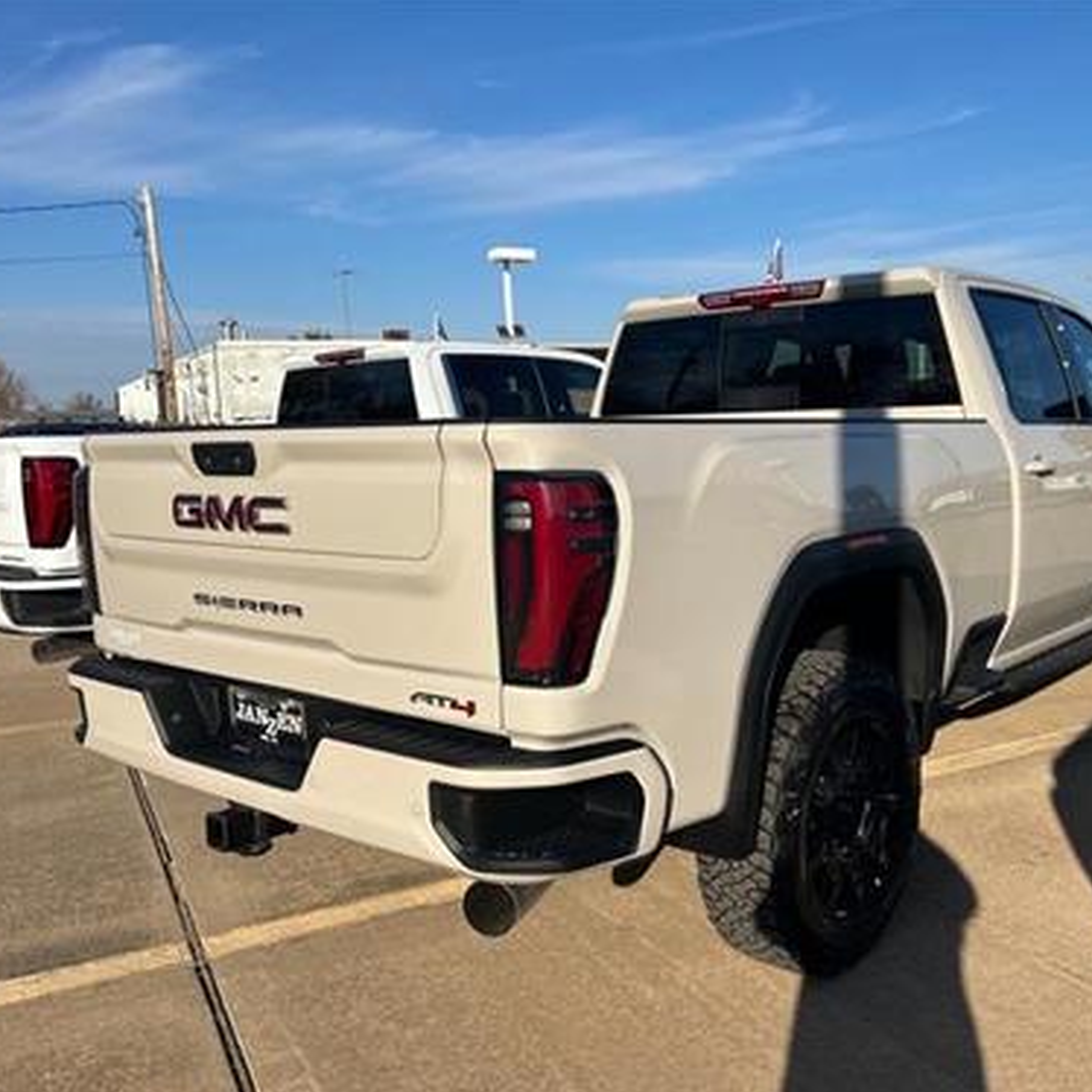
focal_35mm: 31
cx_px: 648
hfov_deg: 52.2
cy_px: 546
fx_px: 1106
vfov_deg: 52.5
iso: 50
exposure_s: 1/7463
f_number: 1.5
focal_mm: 5.7
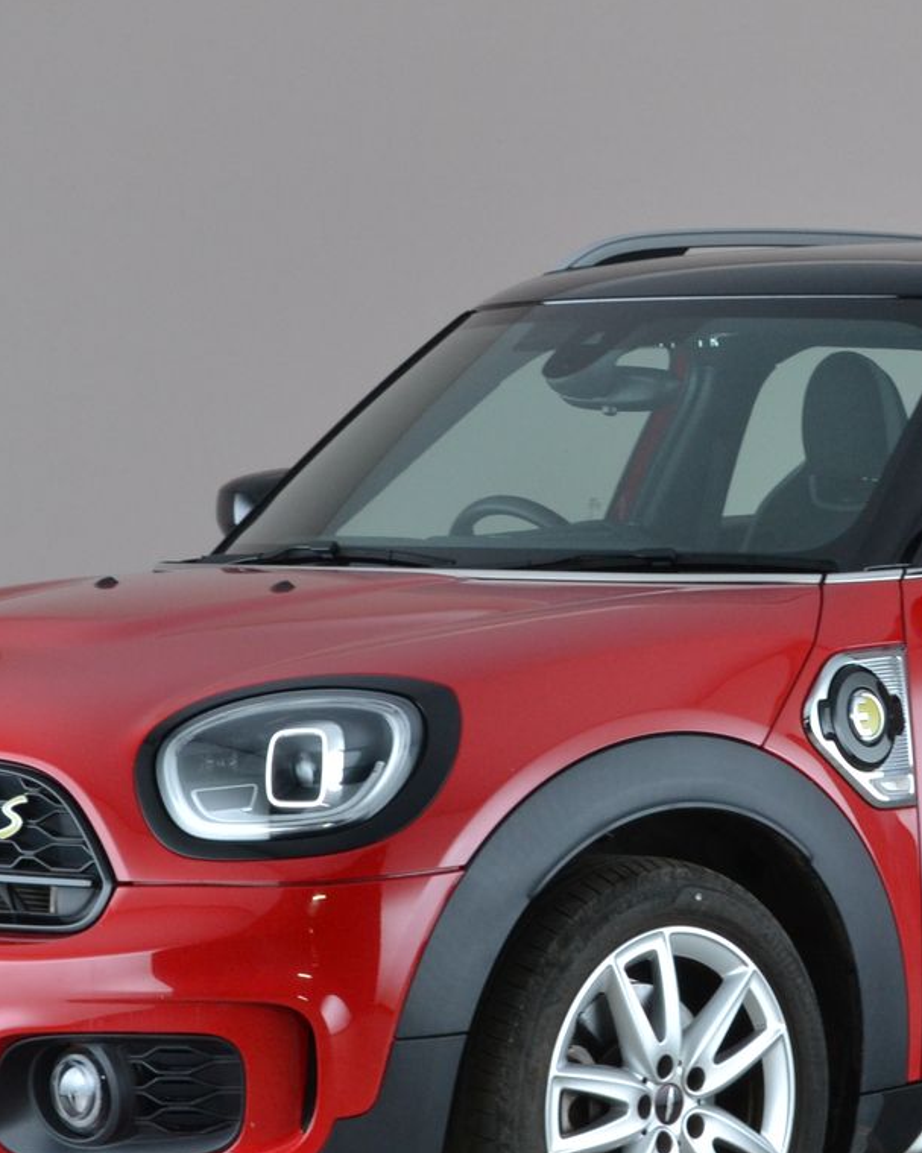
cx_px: 823
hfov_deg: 10.1
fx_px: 5186
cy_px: 687
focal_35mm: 152
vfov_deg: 12.7
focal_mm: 40
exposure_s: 1/8
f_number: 10
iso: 450
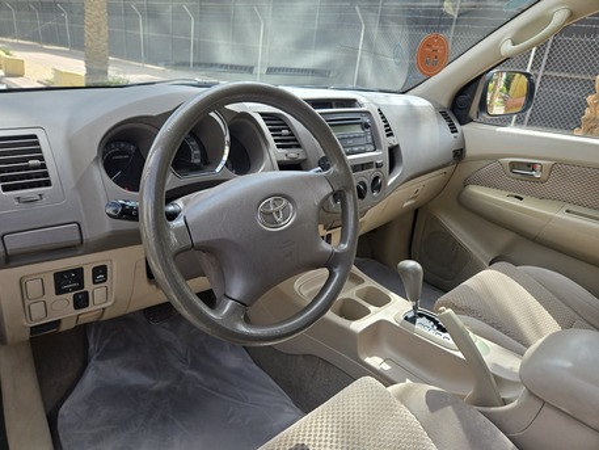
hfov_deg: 73.9
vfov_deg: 58.9
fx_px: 398
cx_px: 300
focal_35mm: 23
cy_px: 225
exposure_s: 1/859
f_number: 1.8
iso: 80
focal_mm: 5.4
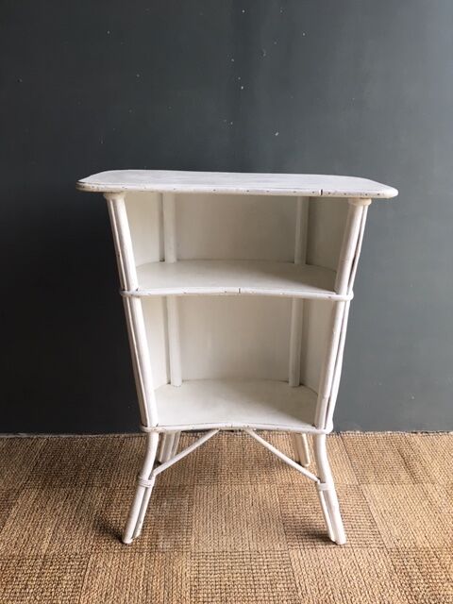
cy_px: 302
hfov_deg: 48.2
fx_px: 506
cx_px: 226
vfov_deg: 61.7
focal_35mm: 29
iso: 25
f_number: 2.2
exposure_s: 1/33
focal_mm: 4.15
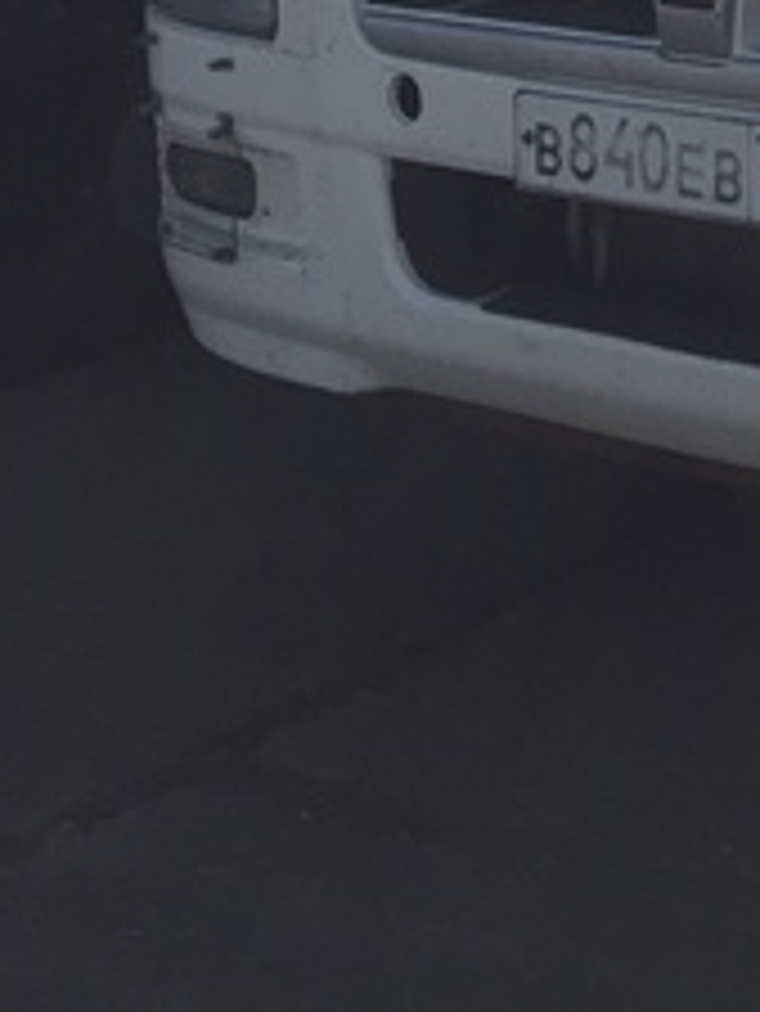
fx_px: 3071
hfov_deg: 13.0
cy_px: -504
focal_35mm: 105
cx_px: 1282
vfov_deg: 17.0
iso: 32
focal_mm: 4.15
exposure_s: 1/2475
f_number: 2.2
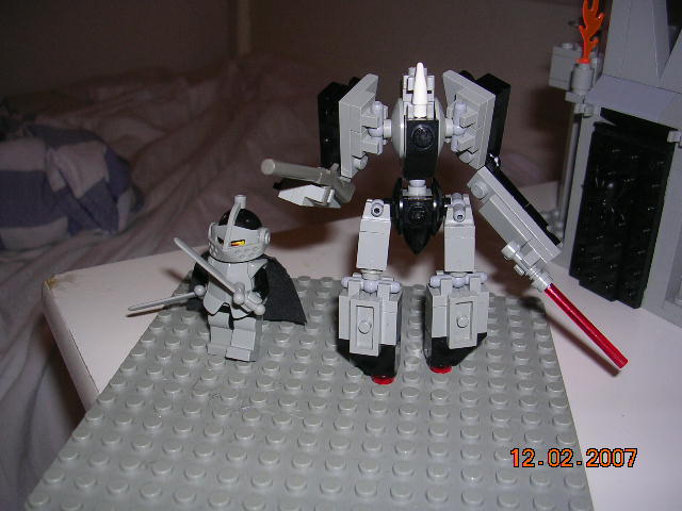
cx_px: 341
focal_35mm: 38
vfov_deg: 37.7
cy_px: 256
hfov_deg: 49.0
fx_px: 749
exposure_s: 1/60.1
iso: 50
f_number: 2.8
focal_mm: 5.8
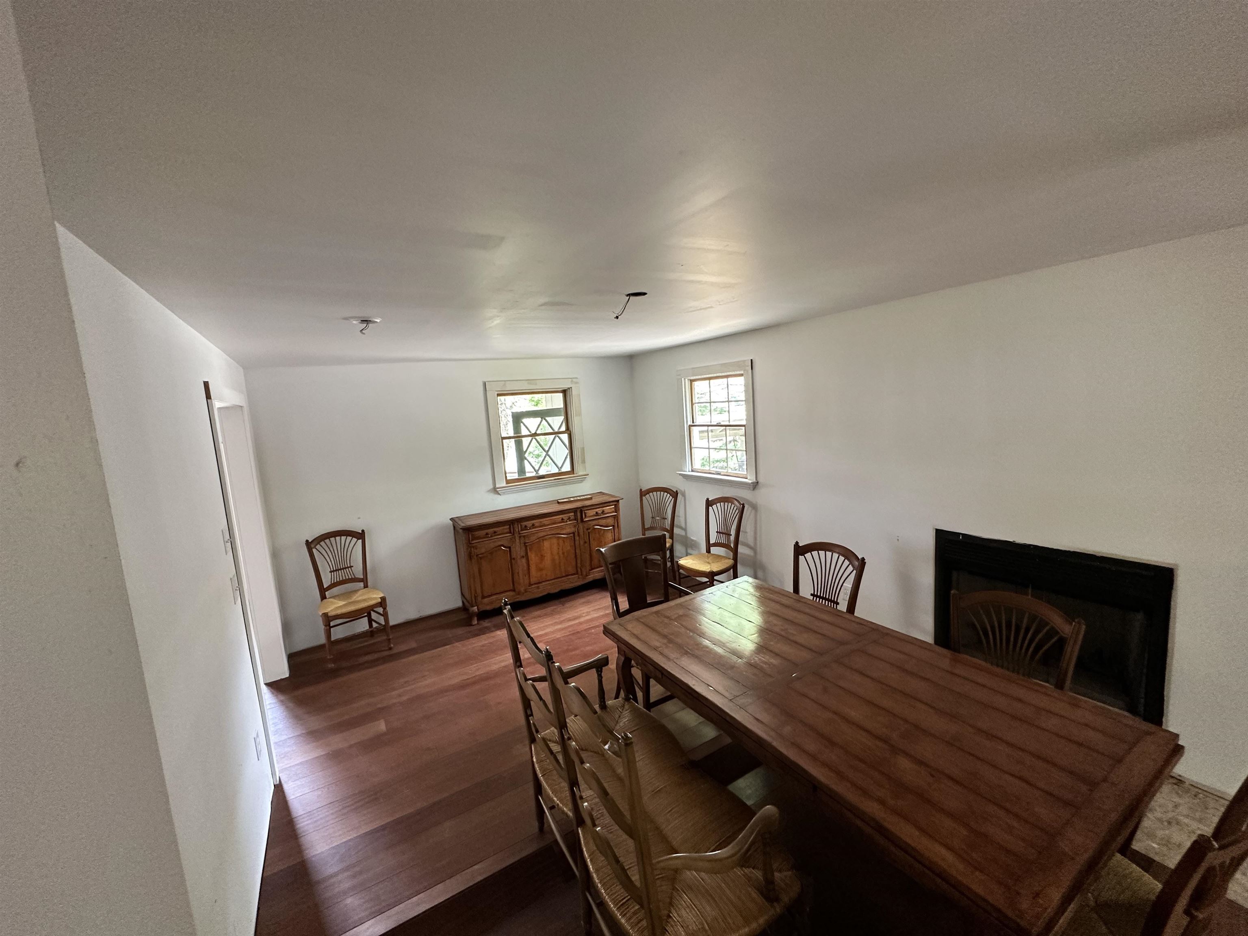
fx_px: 505
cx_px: 624
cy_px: 468
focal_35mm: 14
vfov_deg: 85.7
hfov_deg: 102.1
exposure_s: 1/60
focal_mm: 2.22
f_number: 2.2
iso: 320
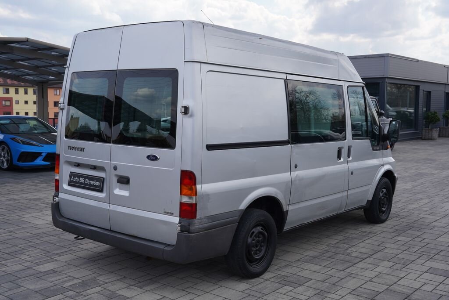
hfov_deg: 48.5
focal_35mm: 40
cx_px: 224
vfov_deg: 33.4
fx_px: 499
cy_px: 150
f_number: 7.1
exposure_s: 1/250
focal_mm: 40
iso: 100
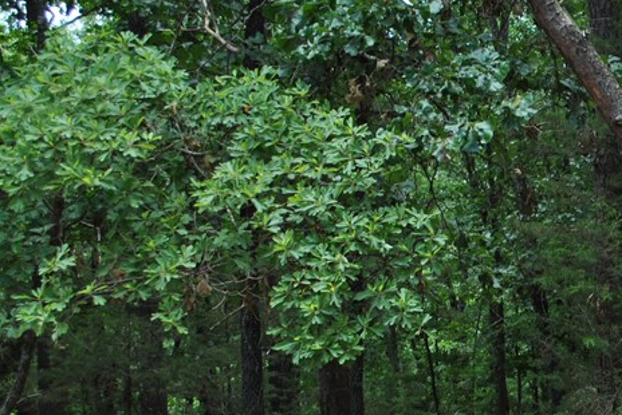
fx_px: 1573
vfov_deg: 14.9
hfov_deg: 21.3
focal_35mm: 91
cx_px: 666
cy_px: 359
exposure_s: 1/125
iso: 110
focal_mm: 26
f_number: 5.6
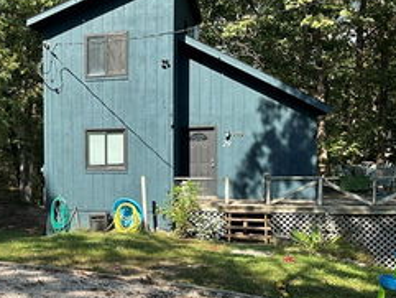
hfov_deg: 35.2
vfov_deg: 28.5
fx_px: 584
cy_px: 175
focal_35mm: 51
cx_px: 35
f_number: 1.78
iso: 80
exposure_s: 1/1272
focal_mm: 6.86
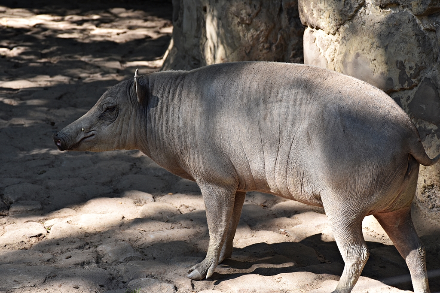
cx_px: 220
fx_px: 1375
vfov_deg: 12.2
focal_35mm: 112
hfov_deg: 18.2
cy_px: 146
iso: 400
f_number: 7.1
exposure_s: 1/200
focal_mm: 75
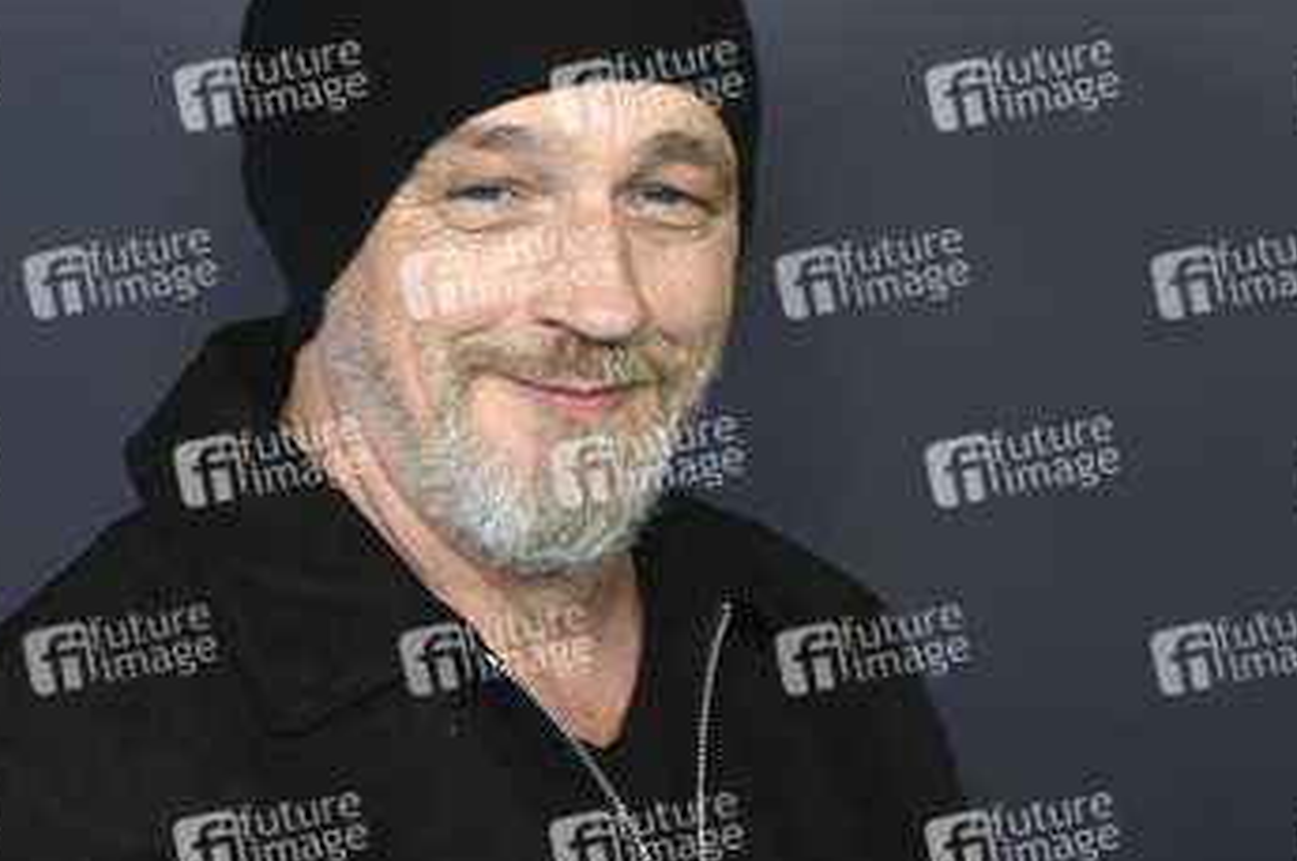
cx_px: 547
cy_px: 368
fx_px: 5648
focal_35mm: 157
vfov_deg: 8.7
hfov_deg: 13.1
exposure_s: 1/160
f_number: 6.3
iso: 400
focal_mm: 120
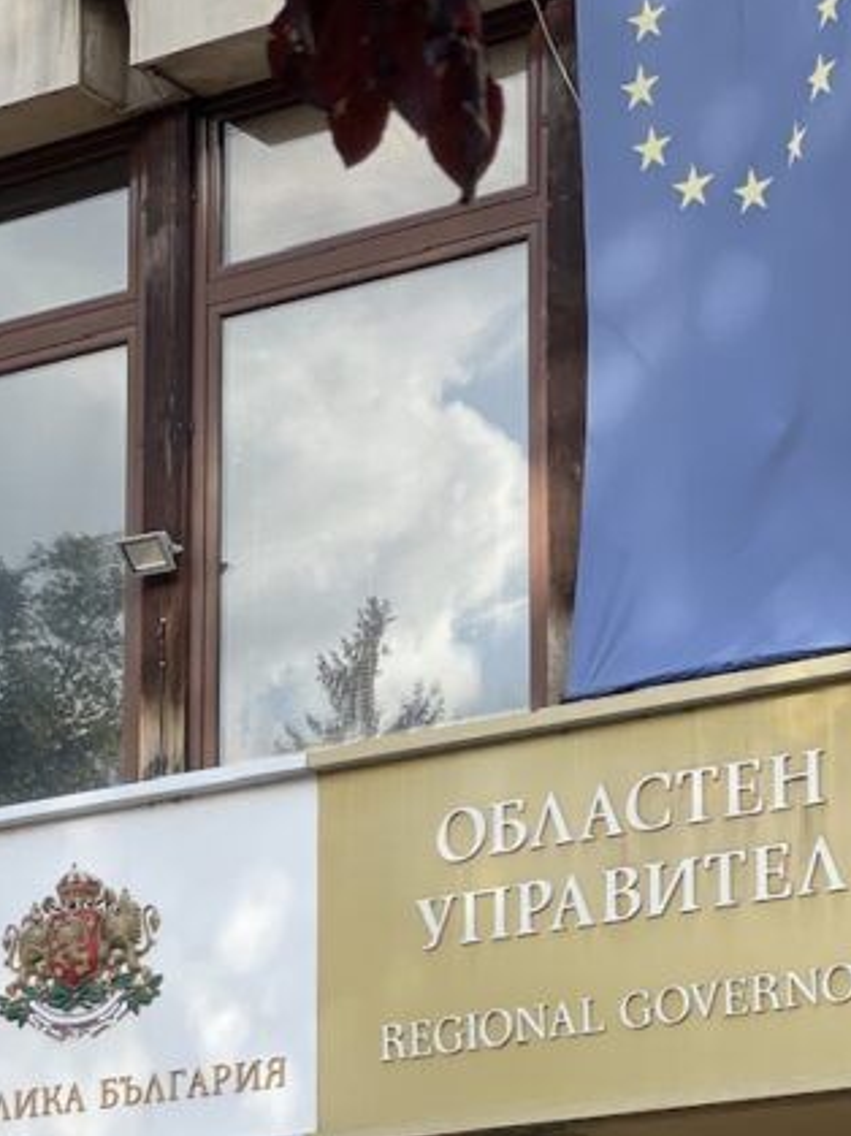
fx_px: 4165
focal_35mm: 127
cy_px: 1117
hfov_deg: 11.6
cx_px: 206
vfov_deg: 15.3
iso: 32
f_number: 2
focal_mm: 6
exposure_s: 1/396
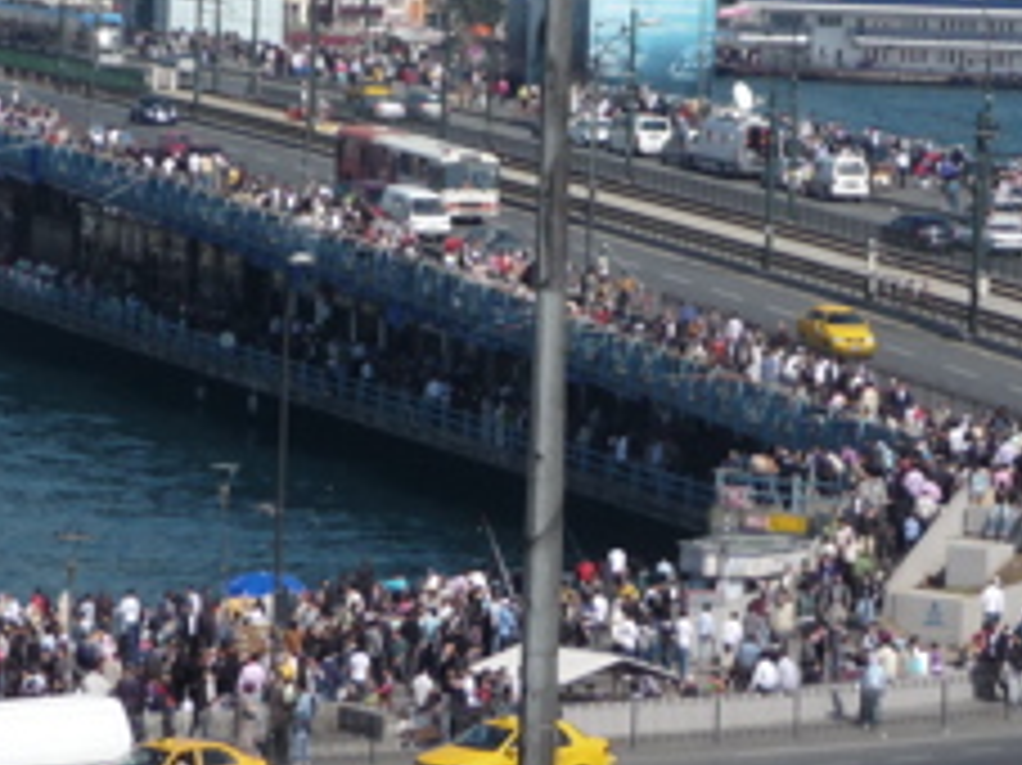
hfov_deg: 8.6
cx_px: 626
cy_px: 250
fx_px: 6816
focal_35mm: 231
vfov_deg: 6.4
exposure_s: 1/800
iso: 100
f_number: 4.7
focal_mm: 17.5
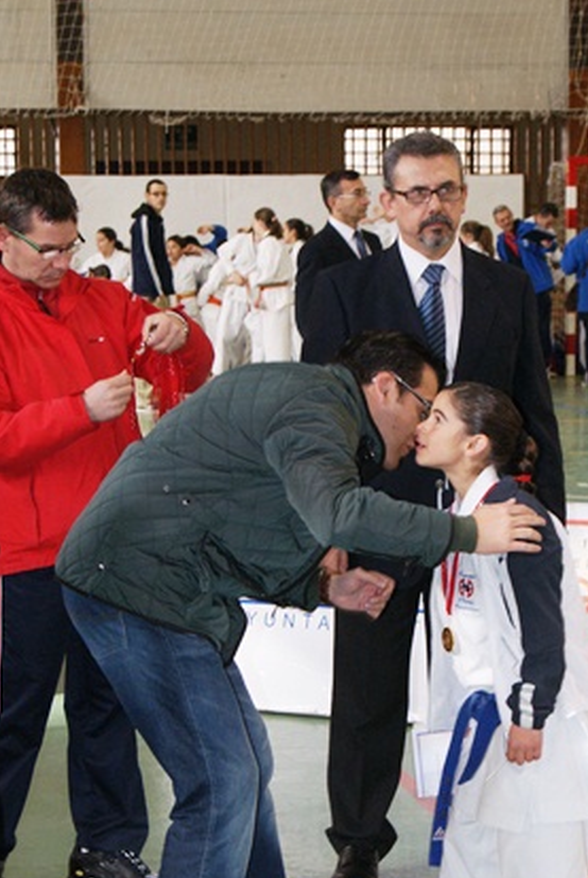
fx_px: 2835
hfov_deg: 11.8
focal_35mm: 116
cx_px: 378
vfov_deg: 17.5
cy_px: 634
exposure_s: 1/80
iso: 400
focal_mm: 50
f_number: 5.6
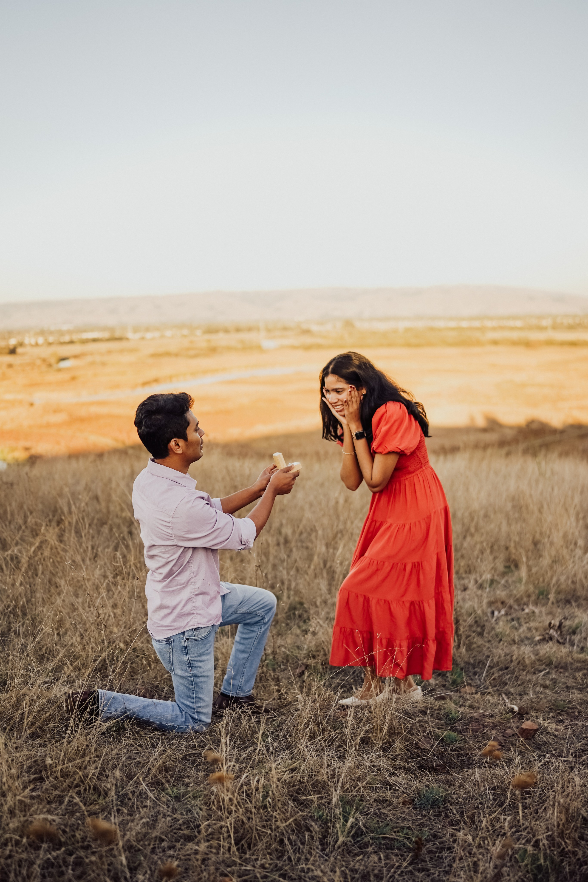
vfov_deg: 54.4
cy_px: 441
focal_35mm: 35
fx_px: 857
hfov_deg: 37.9
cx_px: 294
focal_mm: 35
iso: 50
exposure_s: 1/800
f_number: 1.6
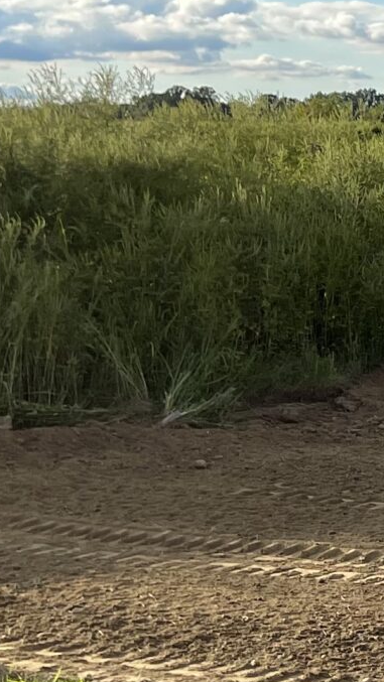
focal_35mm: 103
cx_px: 1118
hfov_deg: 9.5
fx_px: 1864
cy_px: 260
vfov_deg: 20.7
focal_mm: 5.1
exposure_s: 1/2924
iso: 32
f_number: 1.6
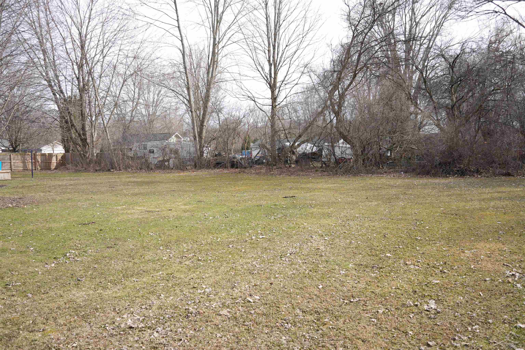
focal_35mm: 28
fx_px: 408
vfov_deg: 46.4
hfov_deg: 65.5
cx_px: 262
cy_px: 175
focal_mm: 28
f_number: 4
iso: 125
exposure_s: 1/320
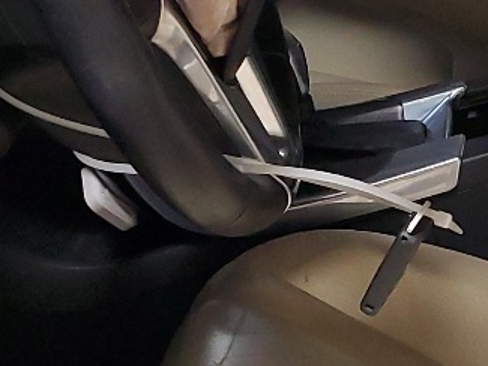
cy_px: 183
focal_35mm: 128
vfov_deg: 11.6
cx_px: 317
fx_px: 1805
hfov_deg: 15.4
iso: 284
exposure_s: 1/40
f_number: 1.5
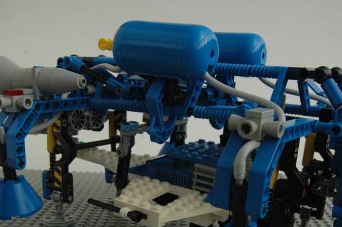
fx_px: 493
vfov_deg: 25.6
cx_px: 197
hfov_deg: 38.2
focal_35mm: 52
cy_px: 171
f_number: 10
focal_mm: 22
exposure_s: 1/400
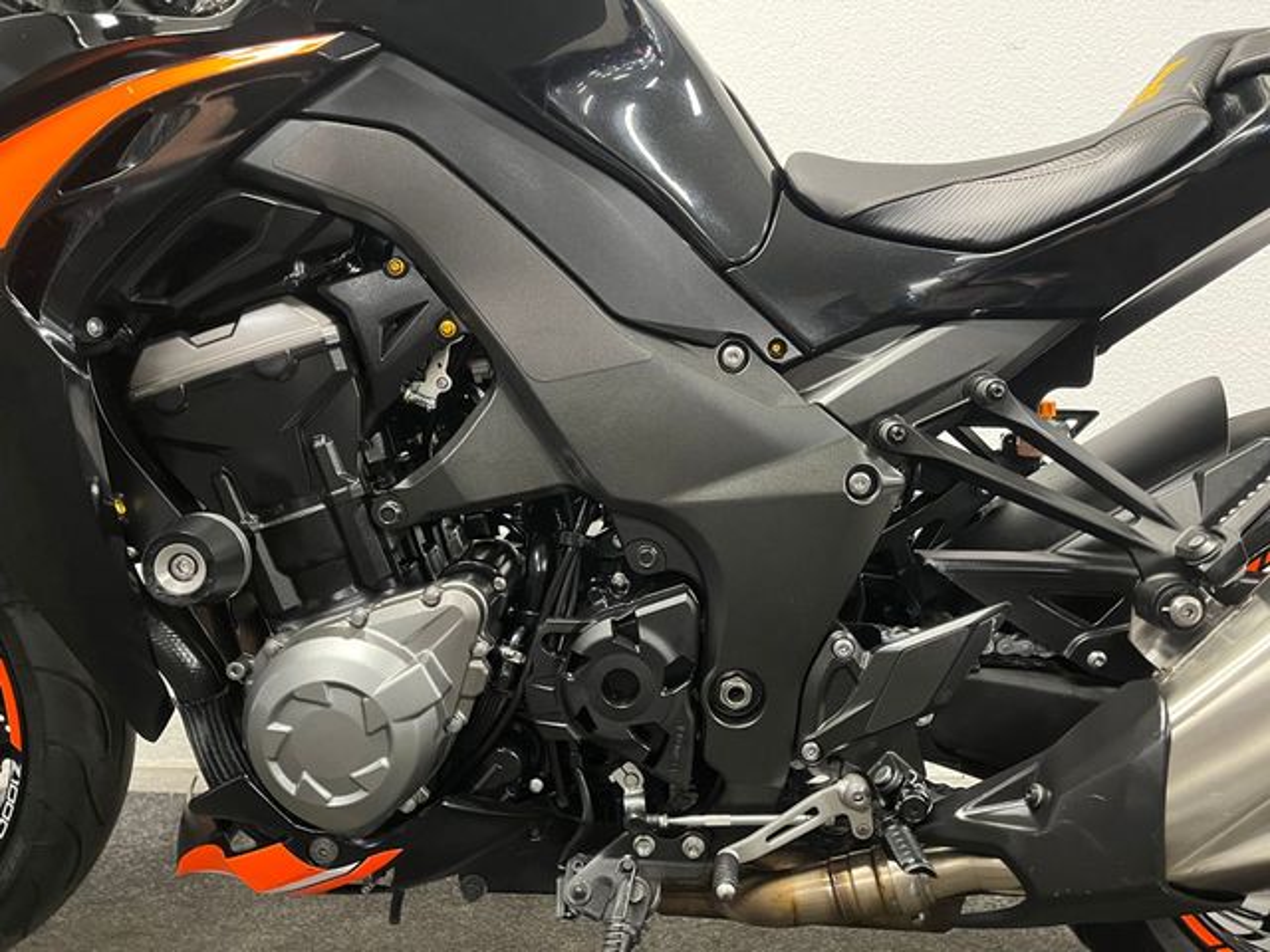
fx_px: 954
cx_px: 635
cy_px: 476
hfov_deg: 67.3
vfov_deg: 53.1
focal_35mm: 26
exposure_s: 1/33
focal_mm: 5.1
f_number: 1.6
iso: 500
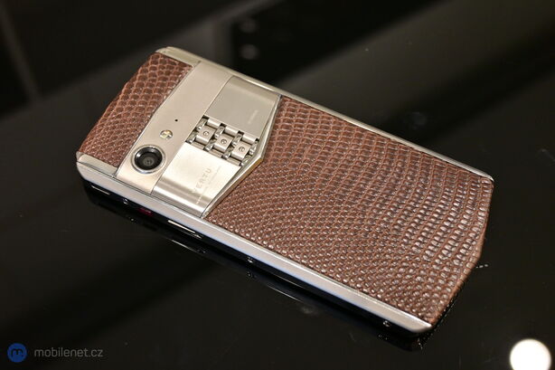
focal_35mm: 49
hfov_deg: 40.5
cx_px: 278
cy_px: 185
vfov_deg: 27.6
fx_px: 751
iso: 900
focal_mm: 32.5
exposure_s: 1/50
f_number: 5
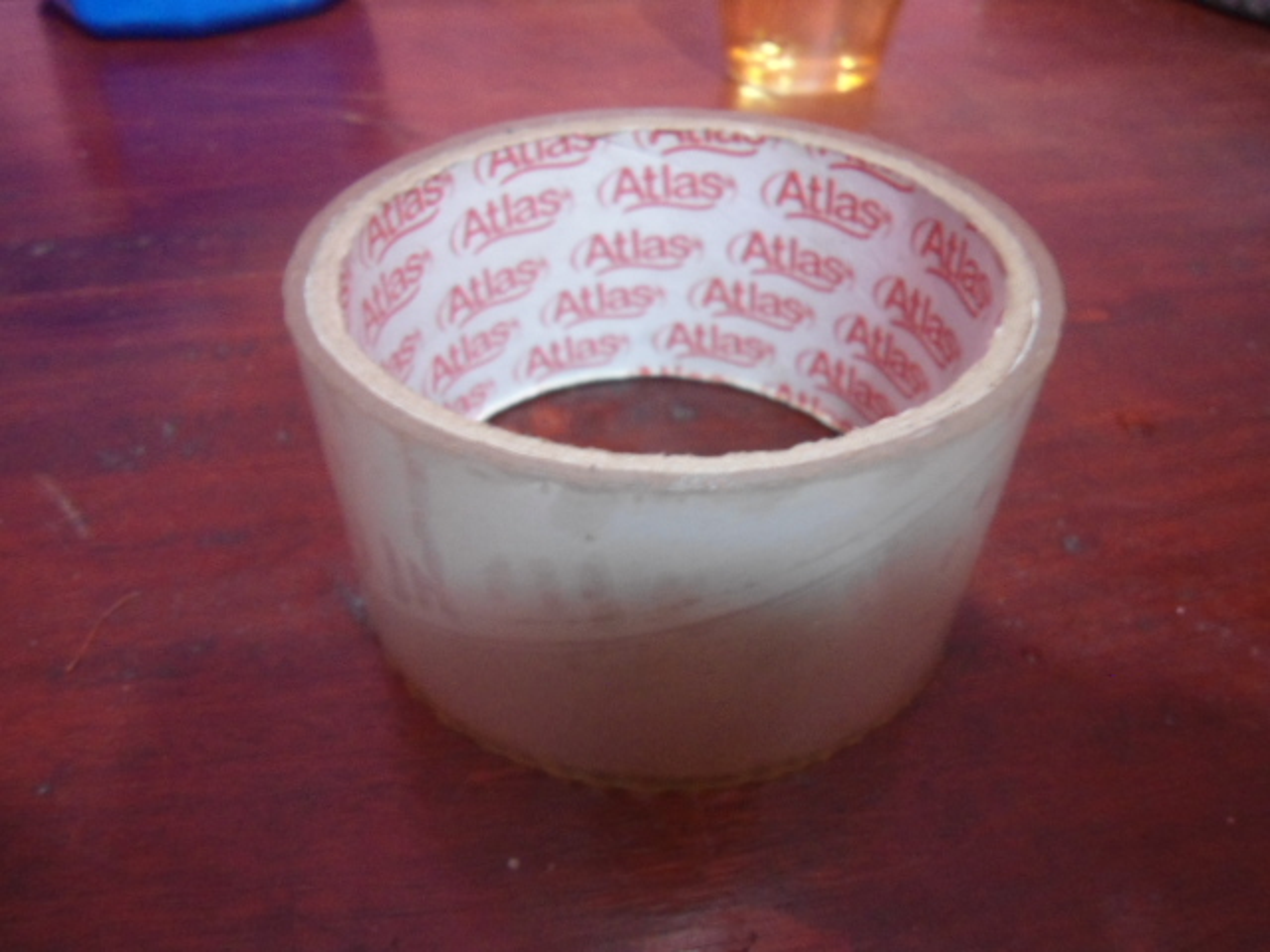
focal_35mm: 26
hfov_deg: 67.3
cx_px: 635
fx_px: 954
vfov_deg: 53.1
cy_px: 476
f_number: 2.8
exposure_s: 1/8
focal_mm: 4.7
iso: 400
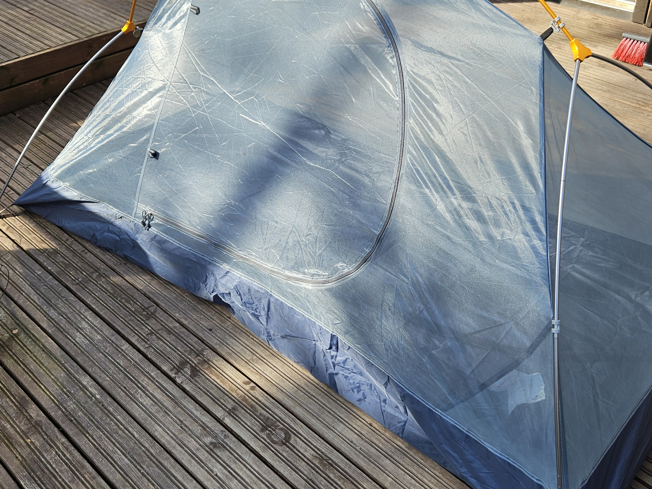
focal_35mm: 37
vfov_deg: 38.5
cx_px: 405
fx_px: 697
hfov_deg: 49.7
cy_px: 198
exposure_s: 1/575
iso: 32
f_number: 1.8
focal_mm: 5.4
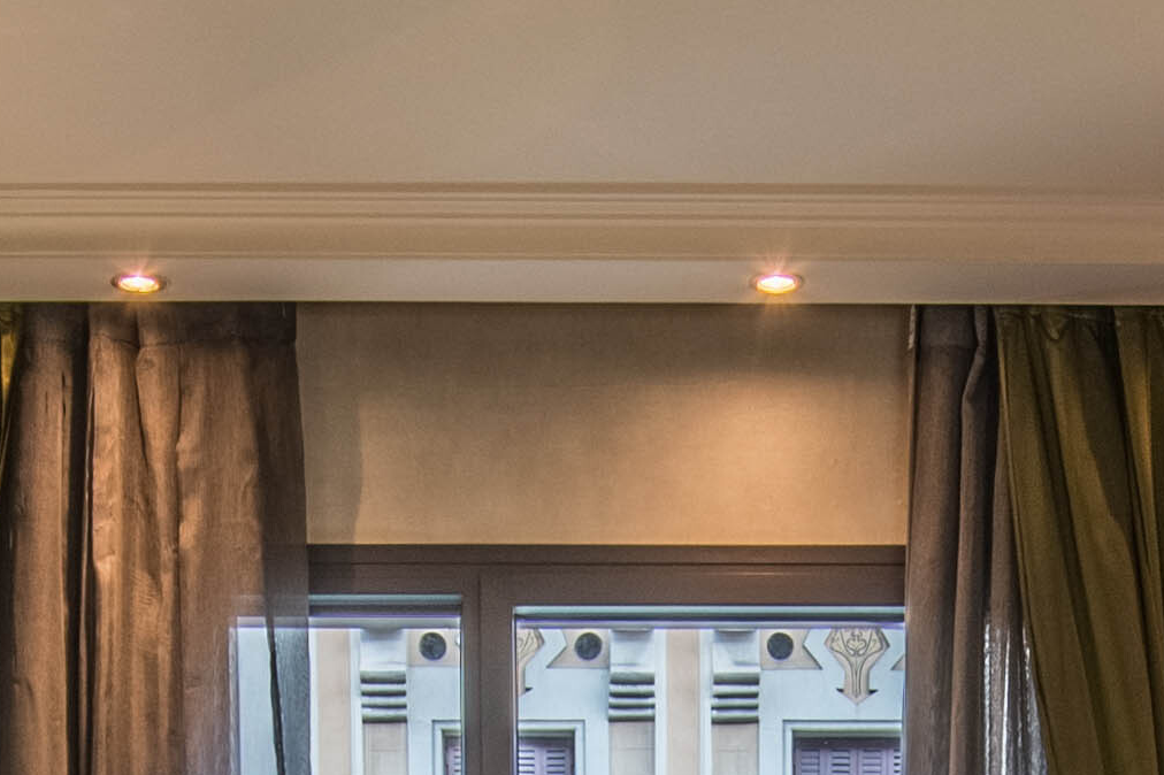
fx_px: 3264
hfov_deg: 20.2
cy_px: 1648
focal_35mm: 101
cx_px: 691
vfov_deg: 11.8
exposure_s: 1/30
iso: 200
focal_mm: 14
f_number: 8
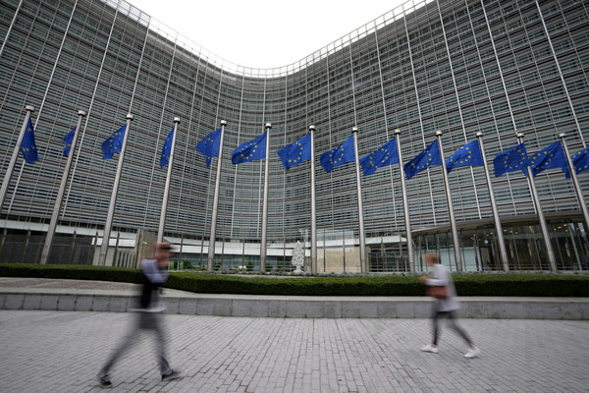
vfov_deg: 73.7
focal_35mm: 16
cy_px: 196
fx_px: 262
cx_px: 294
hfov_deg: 96.7
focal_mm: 16
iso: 50
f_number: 18
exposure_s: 1/10
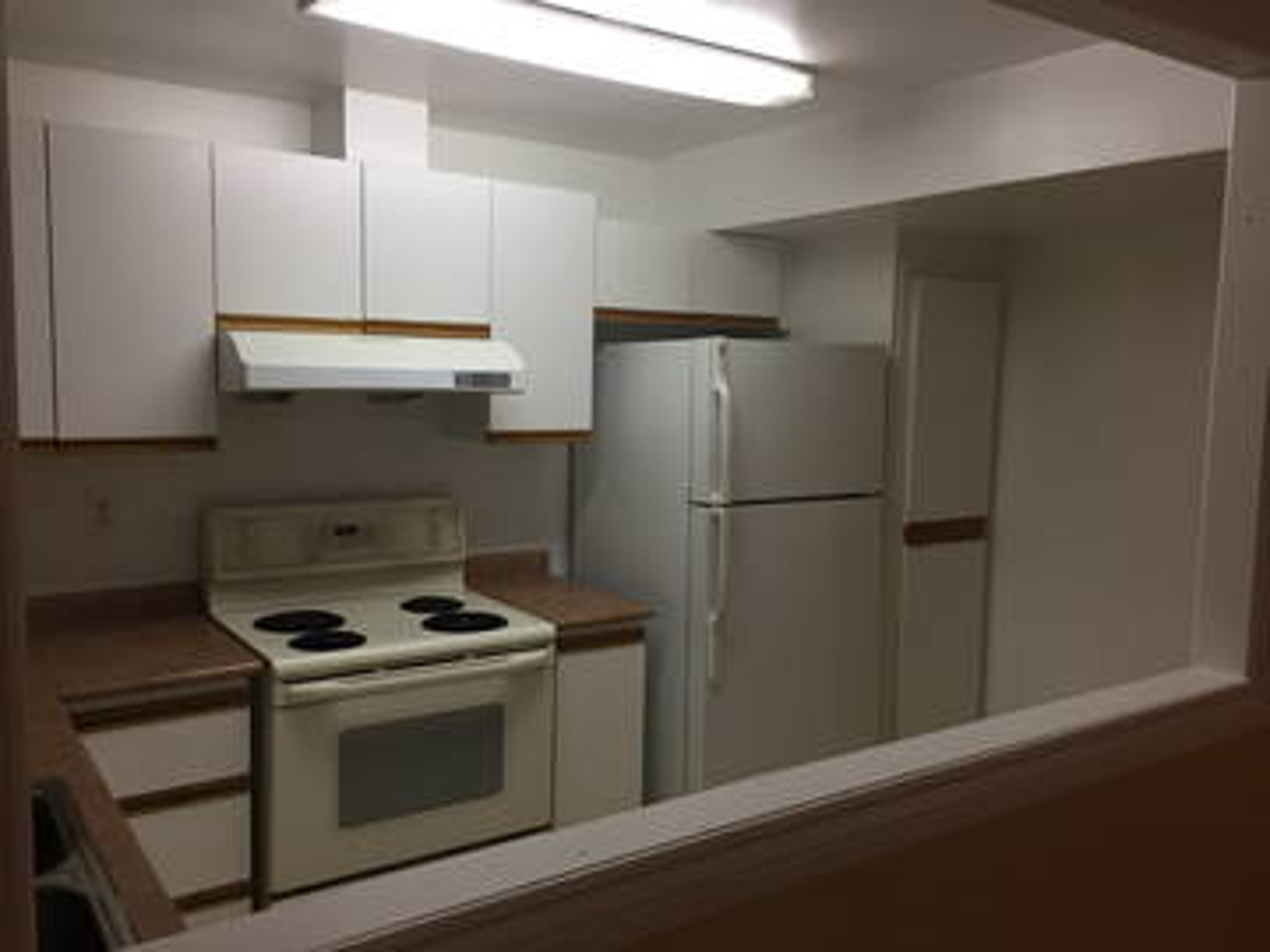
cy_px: 476
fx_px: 1064
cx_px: 635
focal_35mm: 29
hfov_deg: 61.7
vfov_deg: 48.2
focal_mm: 4.15
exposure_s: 1/30
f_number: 2.2
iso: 64
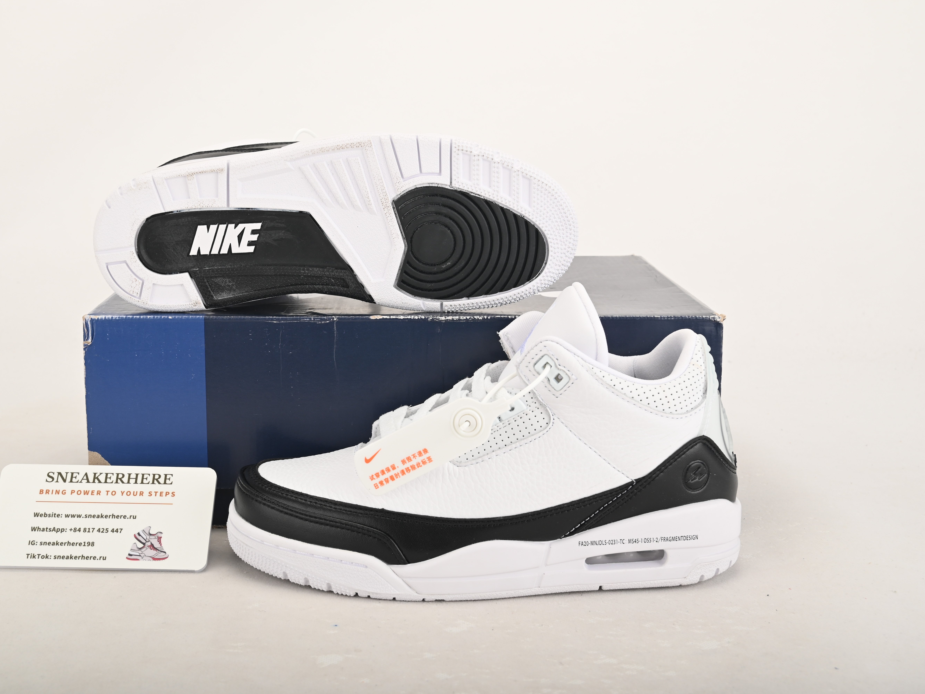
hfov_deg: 38.9
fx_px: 1309
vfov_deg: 29.7
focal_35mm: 49
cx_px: 414
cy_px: 345
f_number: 11
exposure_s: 1/200
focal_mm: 45
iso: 100
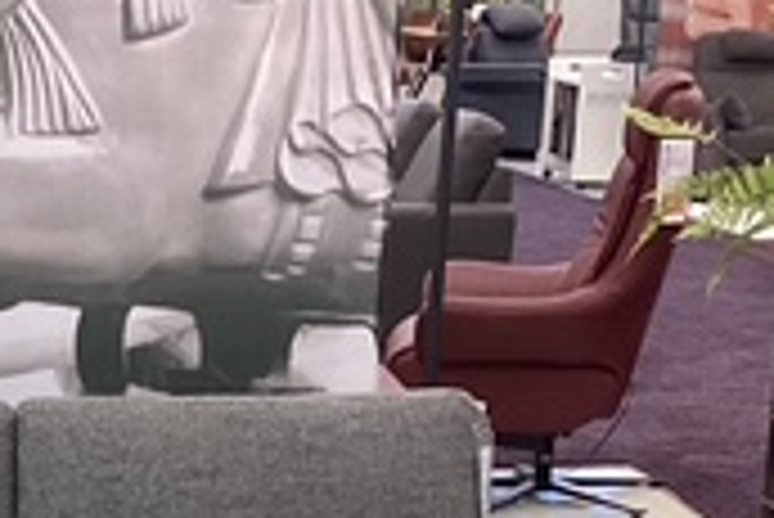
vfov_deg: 10.6
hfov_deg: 16.6
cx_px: -58
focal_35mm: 120
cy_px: 977
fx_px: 2582
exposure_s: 1/60
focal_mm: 3.3
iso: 160
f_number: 2.4
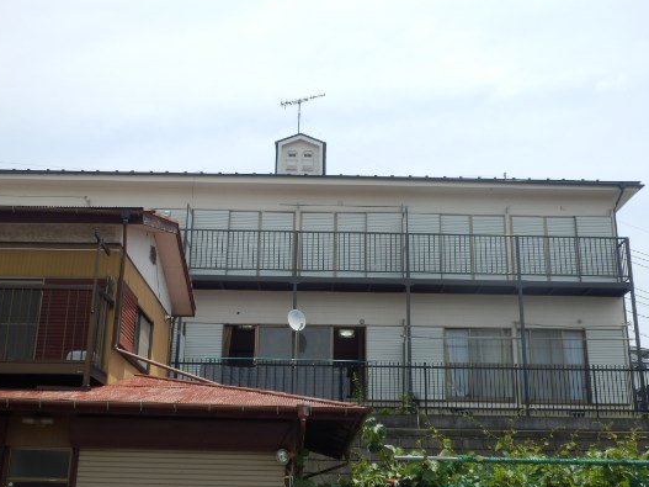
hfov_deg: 37.5
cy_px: 245
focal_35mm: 51
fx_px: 956
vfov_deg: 28.5
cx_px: 316
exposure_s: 1/800
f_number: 4
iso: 80
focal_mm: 7.4
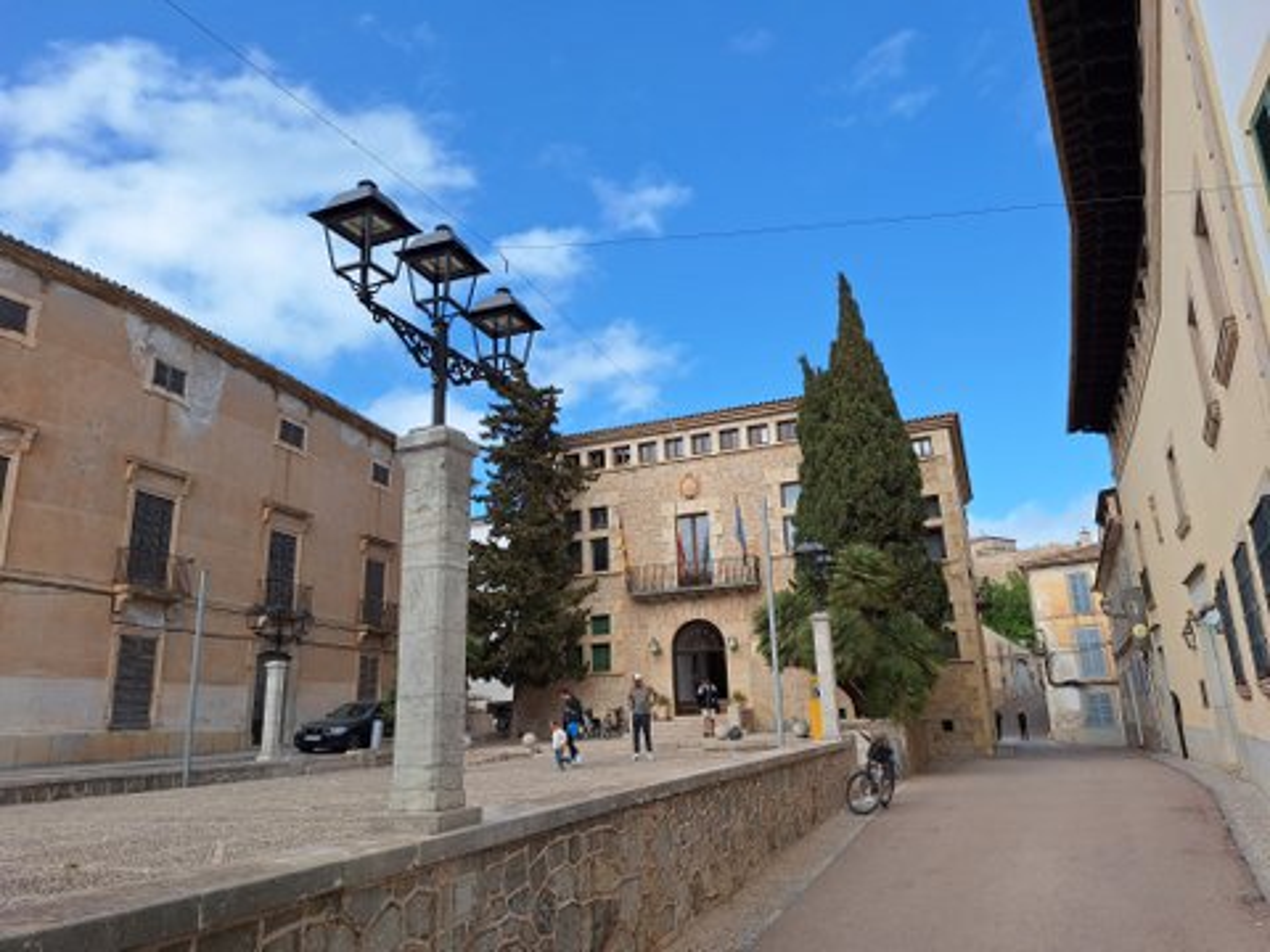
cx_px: 635
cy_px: 476
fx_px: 844
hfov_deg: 73.9
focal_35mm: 23
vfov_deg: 58.9
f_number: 1.8
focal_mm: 5.54
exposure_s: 1/2551
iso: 40
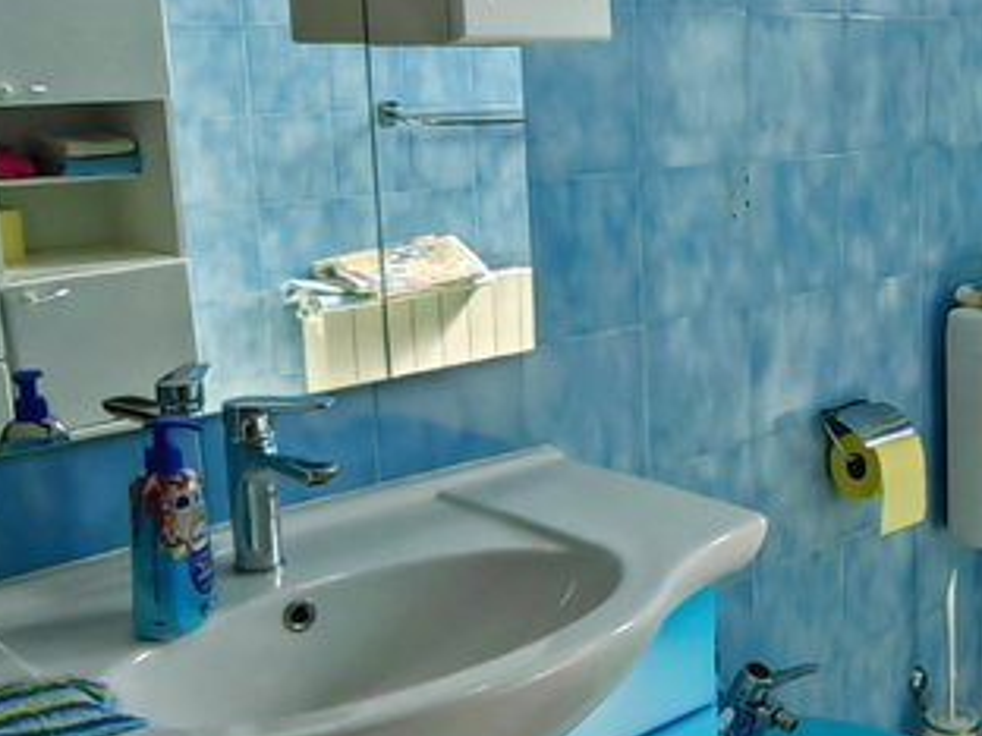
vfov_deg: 29.1
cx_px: 859
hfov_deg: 36.2
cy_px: 374
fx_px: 1418
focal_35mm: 50
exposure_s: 1/177
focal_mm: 1.76
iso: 50
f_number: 2.2
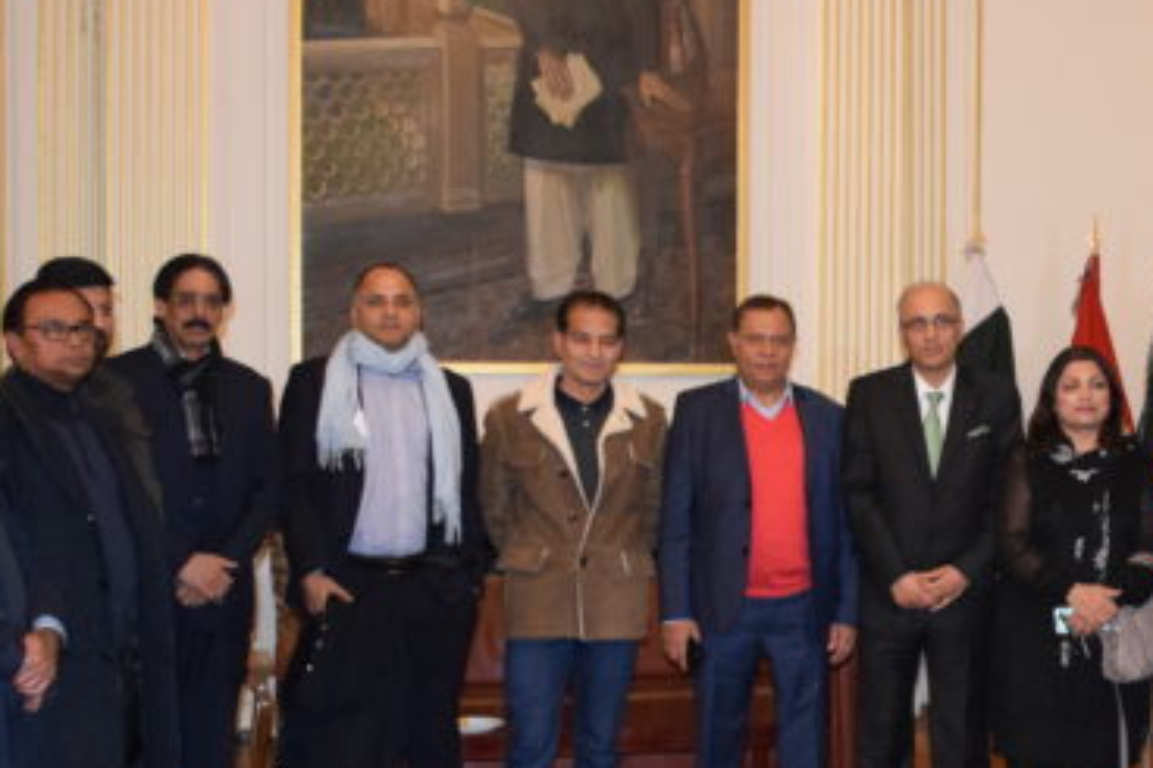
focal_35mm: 64
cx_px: 967
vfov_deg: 21.1
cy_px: 525
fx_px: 2049
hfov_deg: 30.5
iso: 3200
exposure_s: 1/60
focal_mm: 20
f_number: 3.5
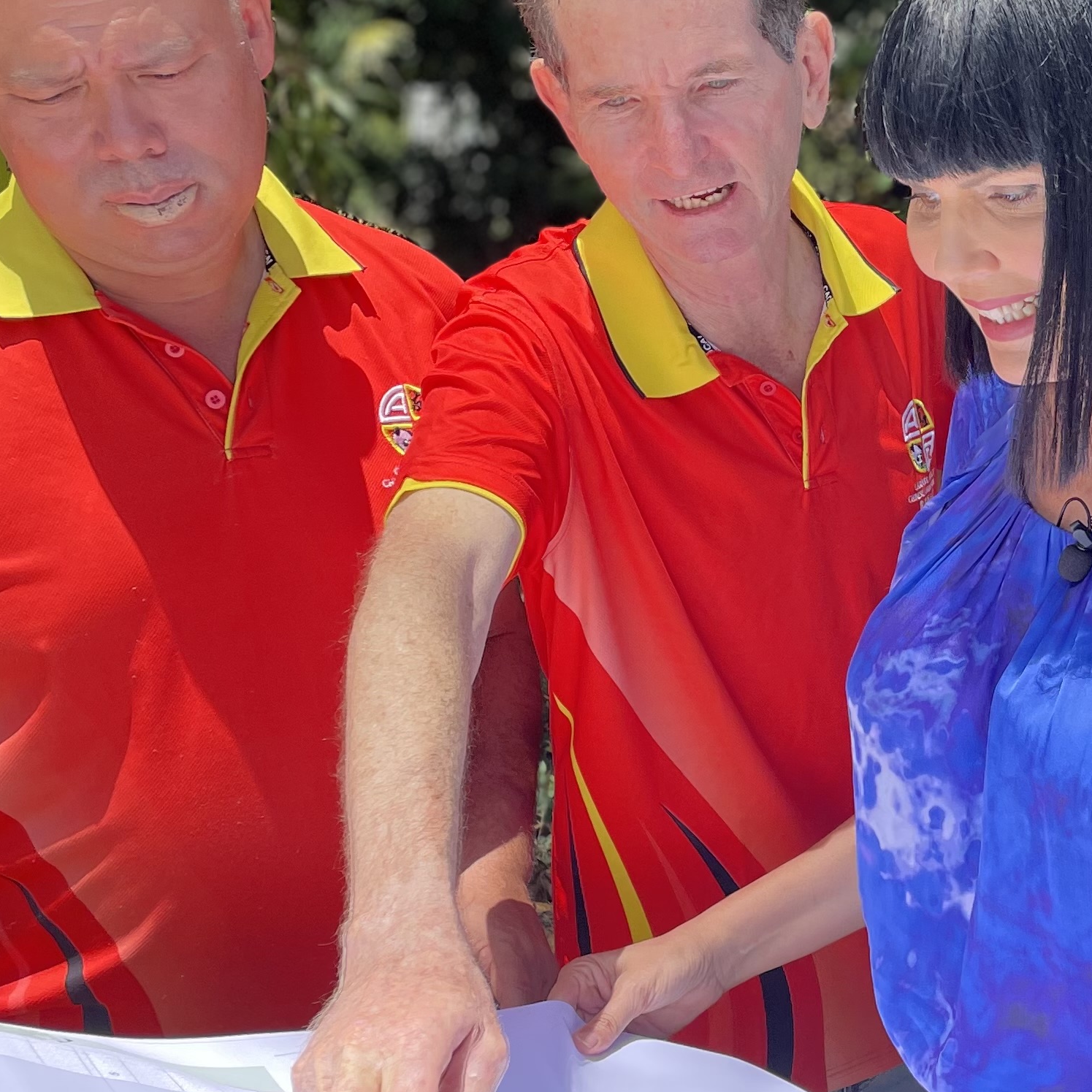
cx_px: 1078
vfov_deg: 27.7
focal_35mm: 62
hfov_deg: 26.3
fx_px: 2213
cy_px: 514
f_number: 1.6
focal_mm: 4.2
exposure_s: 1/1135
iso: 50
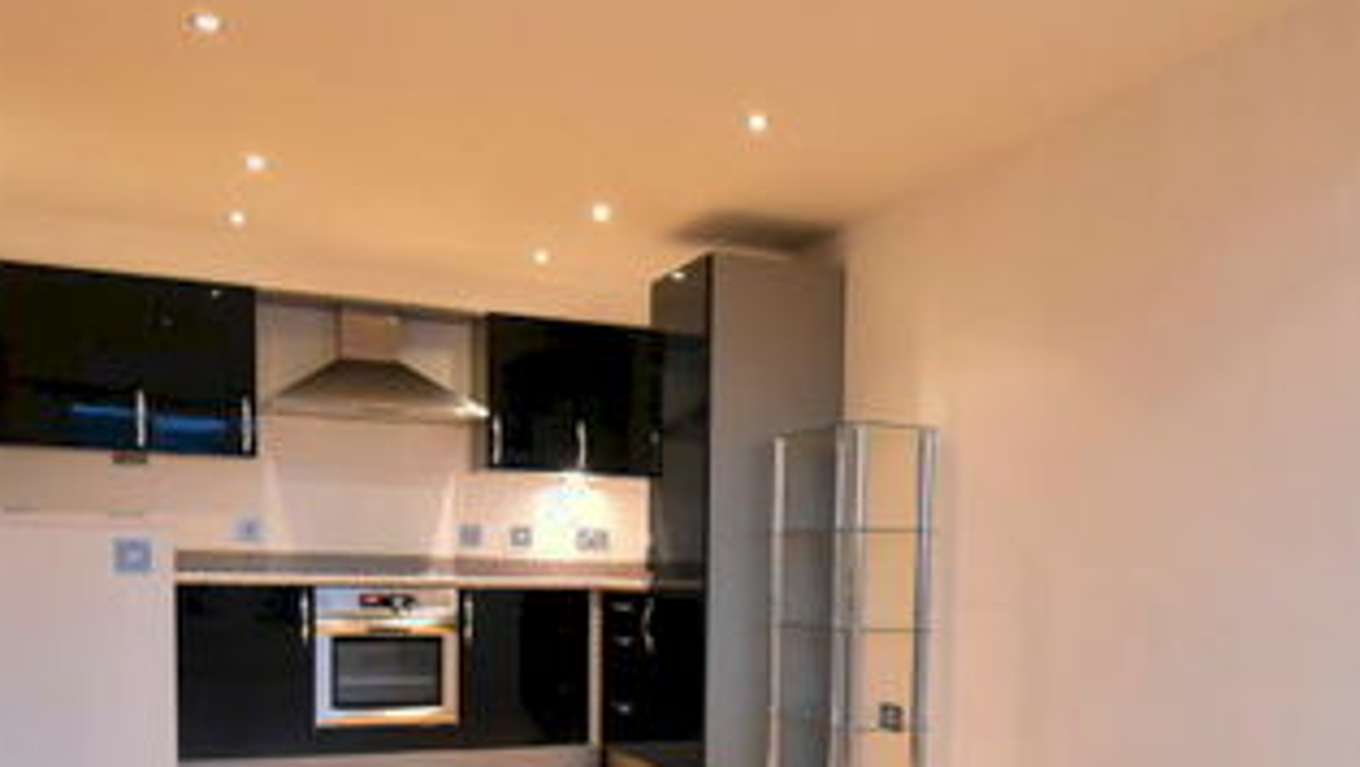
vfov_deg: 32.2
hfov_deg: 56.3
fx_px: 1263
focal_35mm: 35
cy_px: 678
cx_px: 793
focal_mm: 10
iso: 3200
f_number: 8
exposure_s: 1/15
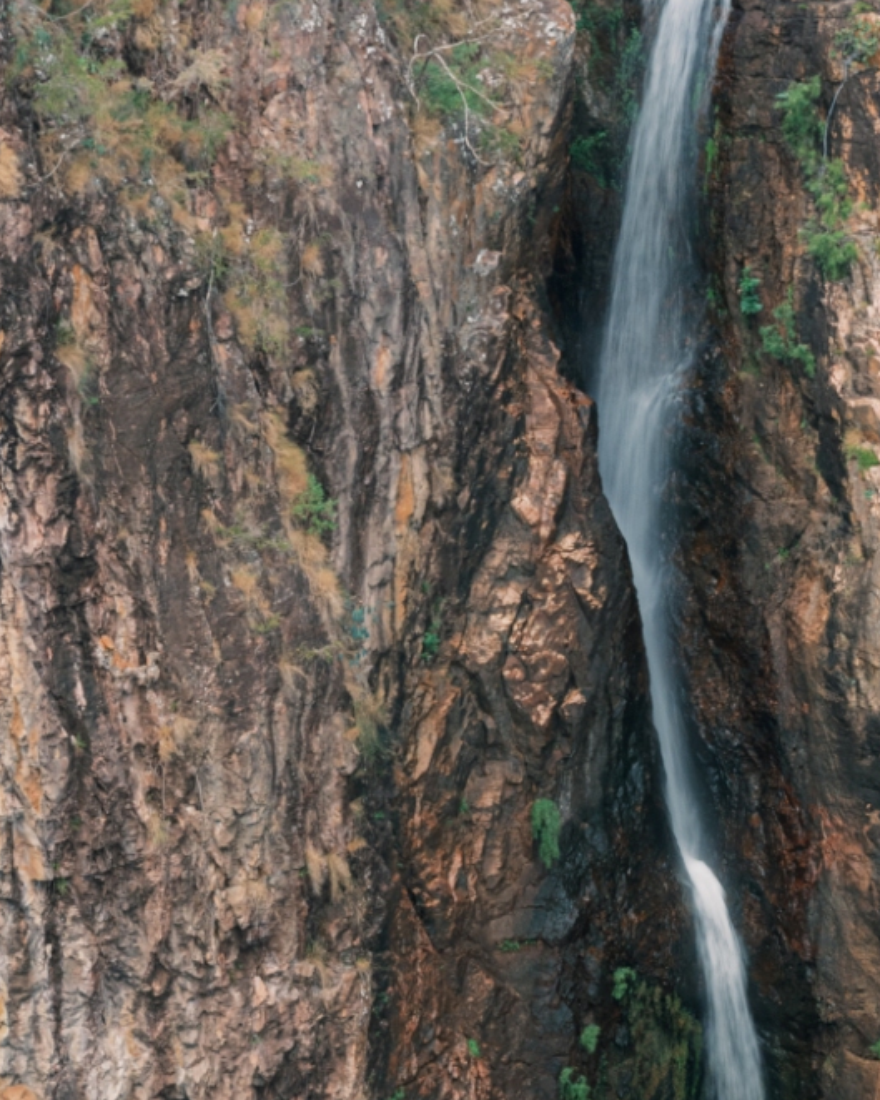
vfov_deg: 7.4
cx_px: 519
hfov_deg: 6.0
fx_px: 8365
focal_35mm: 257
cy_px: 1380
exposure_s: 1/10
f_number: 4
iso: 800
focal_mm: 110
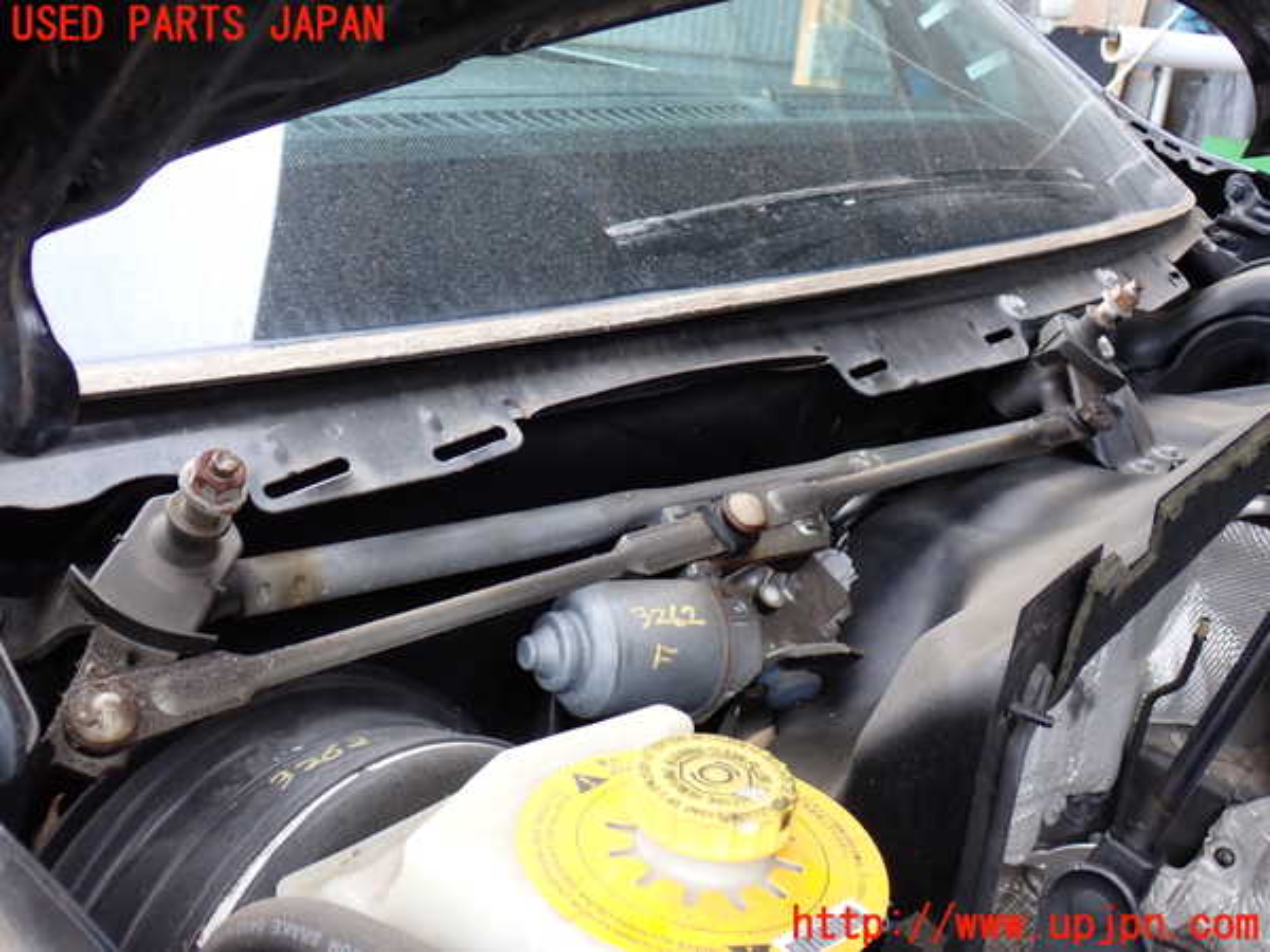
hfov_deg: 49.0
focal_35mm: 38
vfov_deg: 37.7
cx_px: 635
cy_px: 476
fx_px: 1394
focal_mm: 6.83
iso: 125
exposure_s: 1/80
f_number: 2.7
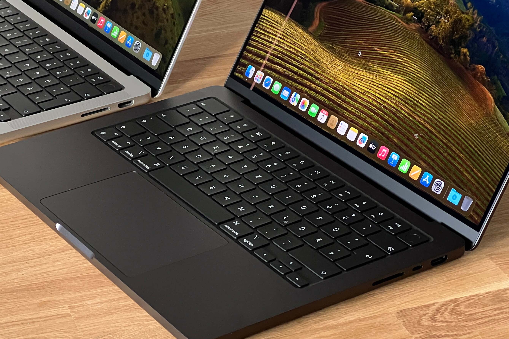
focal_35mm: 121
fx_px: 1711
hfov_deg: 16.9
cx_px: 201
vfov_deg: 11.3
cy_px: 71
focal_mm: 9
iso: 640
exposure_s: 1/60
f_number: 2.8
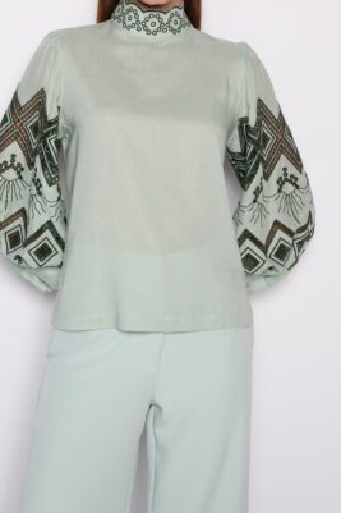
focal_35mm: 54
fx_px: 768
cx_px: 140
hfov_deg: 25.0
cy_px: 184
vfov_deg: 36.6
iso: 200
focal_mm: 36
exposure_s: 1/160
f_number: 7.1
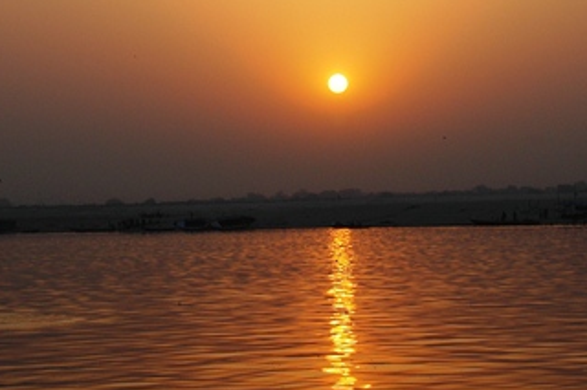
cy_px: 86
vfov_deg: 10.8
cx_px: 327
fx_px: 2053
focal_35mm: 126
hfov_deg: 16.3
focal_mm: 42
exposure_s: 1/200
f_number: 10
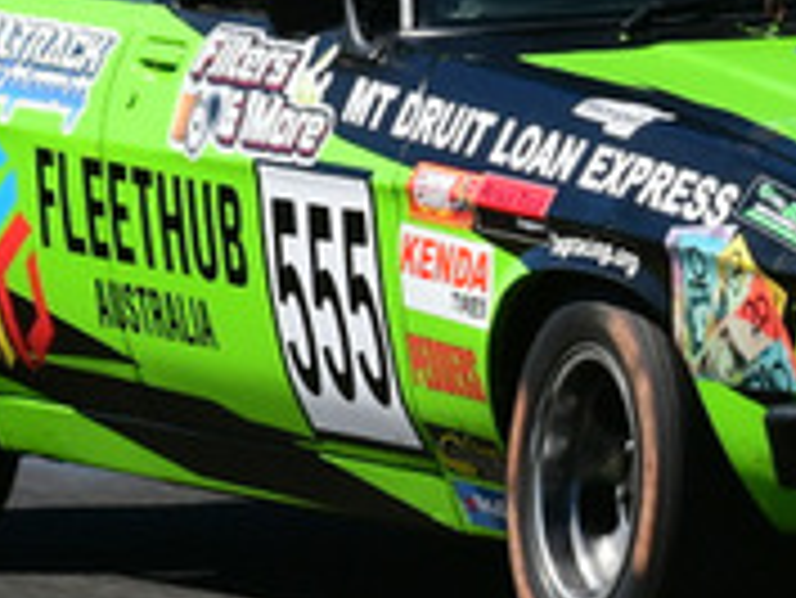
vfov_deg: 0.6
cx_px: 778
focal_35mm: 2476
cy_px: -135
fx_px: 56975
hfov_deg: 0.8
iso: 500
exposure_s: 1/640
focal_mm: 380
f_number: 13
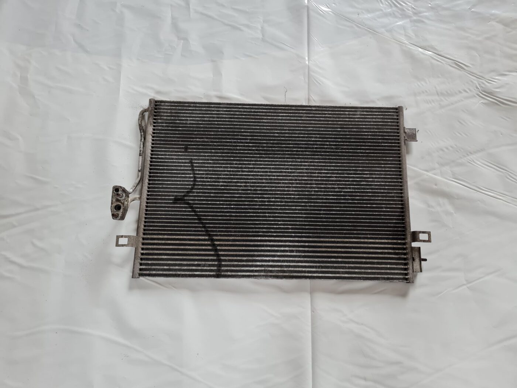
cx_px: 258
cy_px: 194
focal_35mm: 26
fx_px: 388
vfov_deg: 53.1
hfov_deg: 67.3
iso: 125
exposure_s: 1/100
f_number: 1.8
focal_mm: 5.4
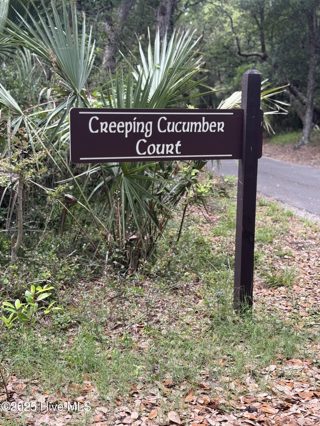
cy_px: 213
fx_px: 592
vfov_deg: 39.7
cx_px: 160
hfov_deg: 30.3
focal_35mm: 48
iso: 64
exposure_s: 1/371
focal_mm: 6.76
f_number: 1.78
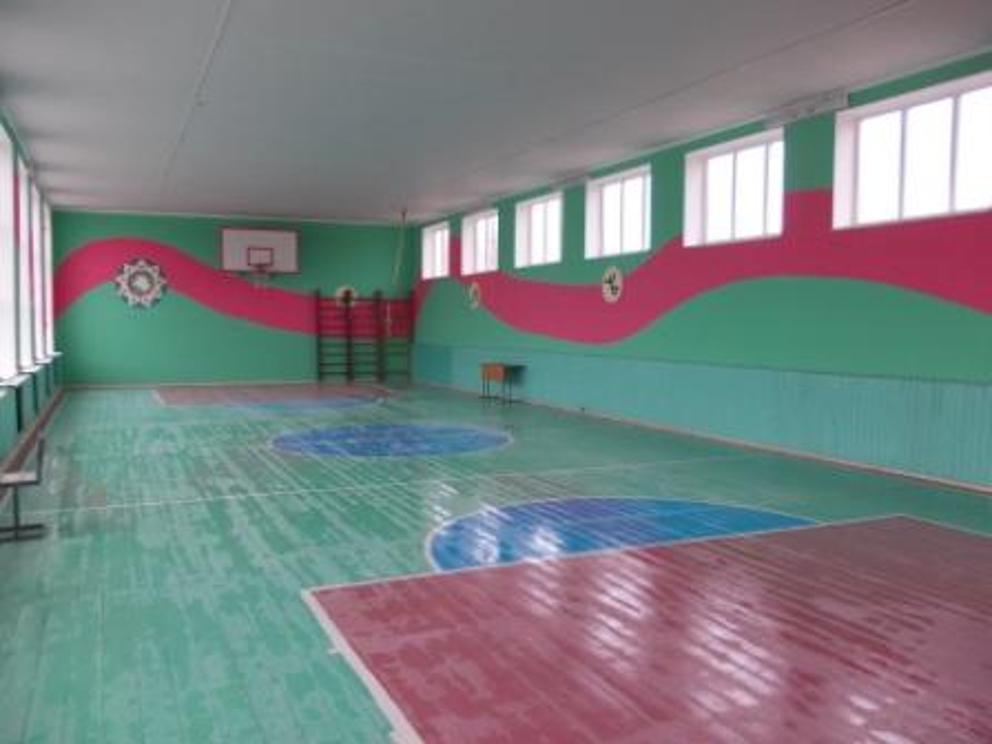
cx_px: 496
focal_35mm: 28
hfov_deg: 63.4
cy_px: 372
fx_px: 802
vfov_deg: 49.7
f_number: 2.7
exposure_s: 1/40
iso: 80
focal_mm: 4
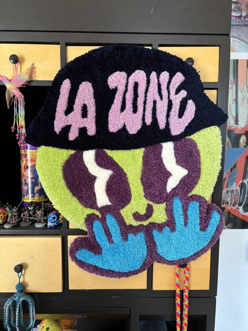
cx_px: 124
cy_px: 166
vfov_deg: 67.3
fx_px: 248
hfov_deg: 53.1
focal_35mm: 26
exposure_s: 1/76
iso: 125
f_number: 1.6
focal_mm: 5.96
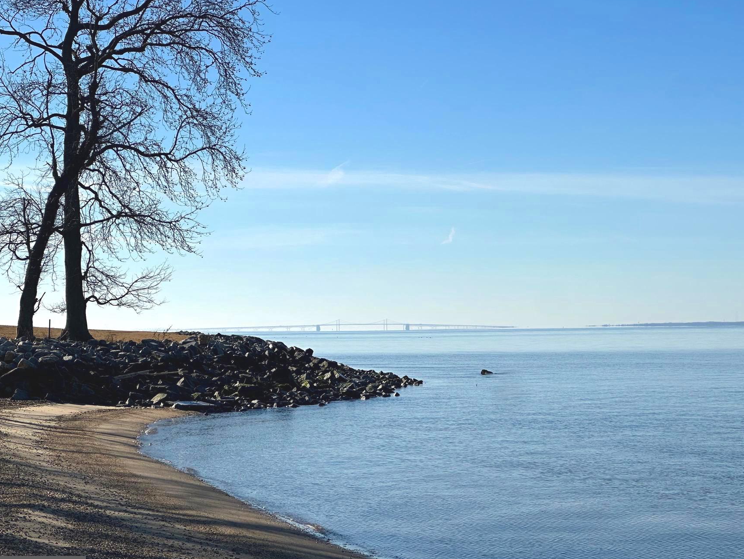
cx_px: 422
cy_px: 258
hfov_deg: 21.3
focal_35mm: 92
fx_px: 1978
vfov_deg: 16.1
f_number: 2.8
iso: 32
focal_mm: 9
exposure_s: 1/1946
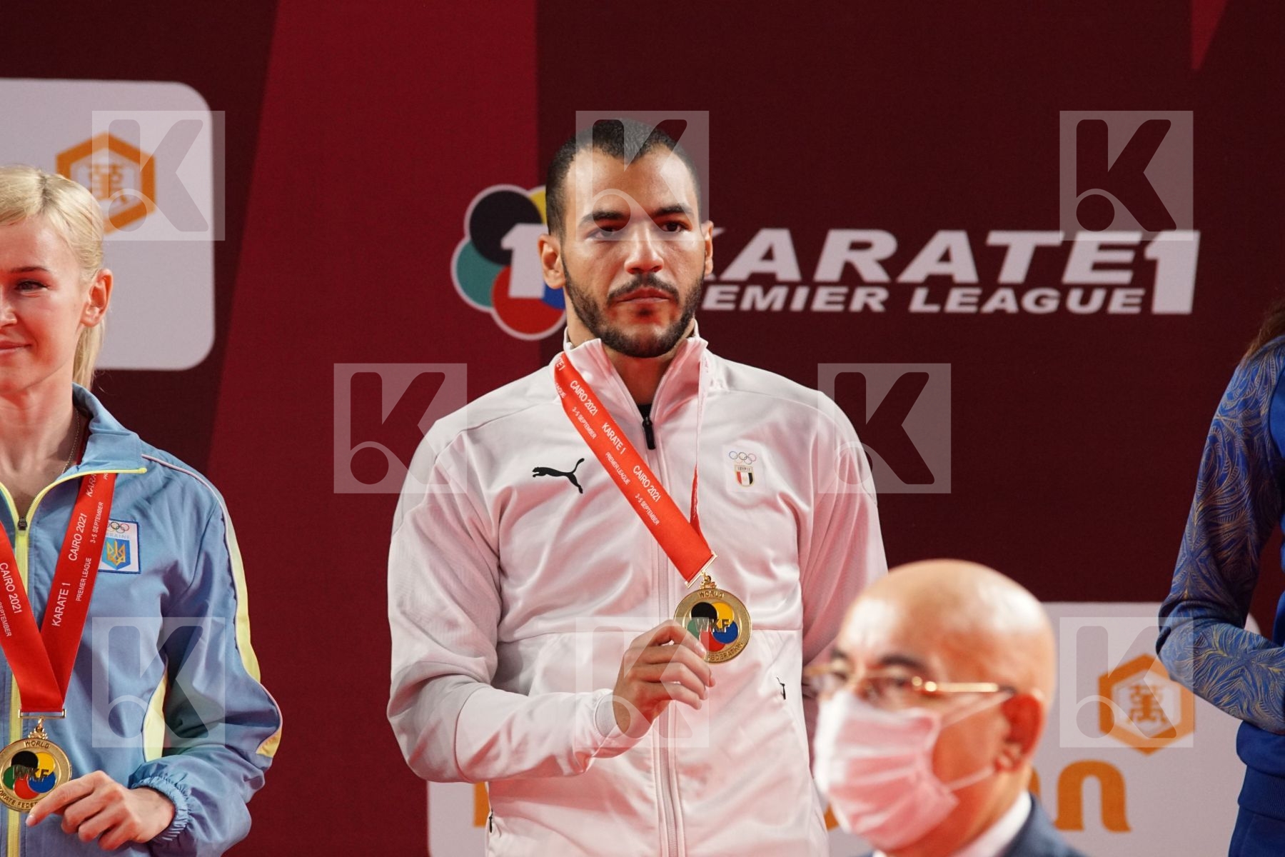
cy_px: 428
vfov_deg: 4.6
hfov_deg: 6.9
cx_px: 642
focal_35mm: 300
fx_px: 10707
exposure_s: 1/320
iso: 1600
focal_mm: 200
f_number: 3.5
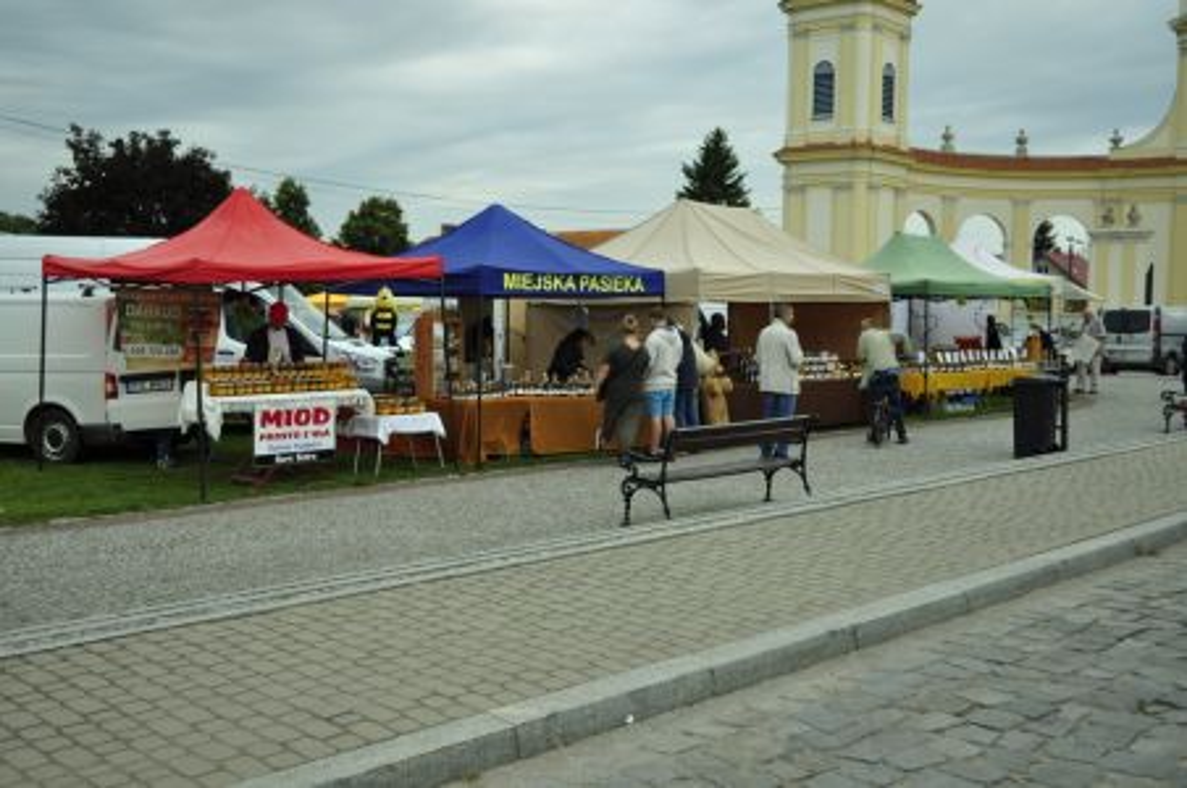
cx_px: 594
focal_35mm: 39
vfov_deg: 34.1
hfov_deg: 49.6
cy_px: 394
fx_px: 1284
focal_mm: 26
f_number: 4.2
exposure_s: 1/1000
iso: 200
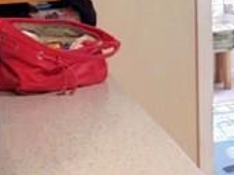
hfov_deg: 10.1
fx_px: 1135
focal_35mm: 168
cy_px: -72
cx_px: 582
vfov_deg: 8.7
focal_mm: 3.99
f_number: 1.8
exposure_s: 1/30
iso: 25
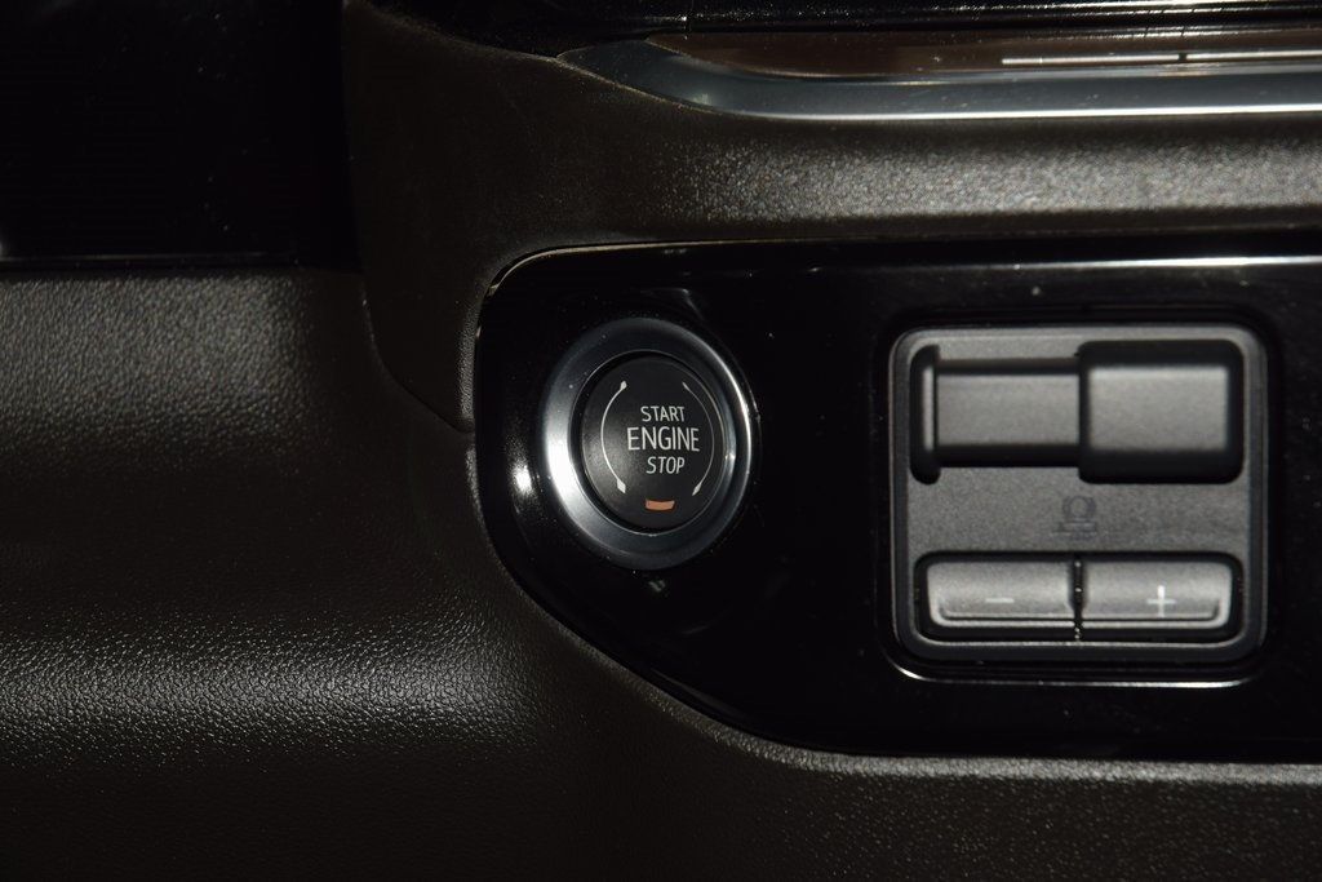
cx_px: 661
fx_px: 3856
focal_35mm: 105
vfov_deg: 13.0
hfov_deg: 19.5
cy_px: 441
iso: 100
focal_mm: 70
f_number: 8
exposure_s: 1/125
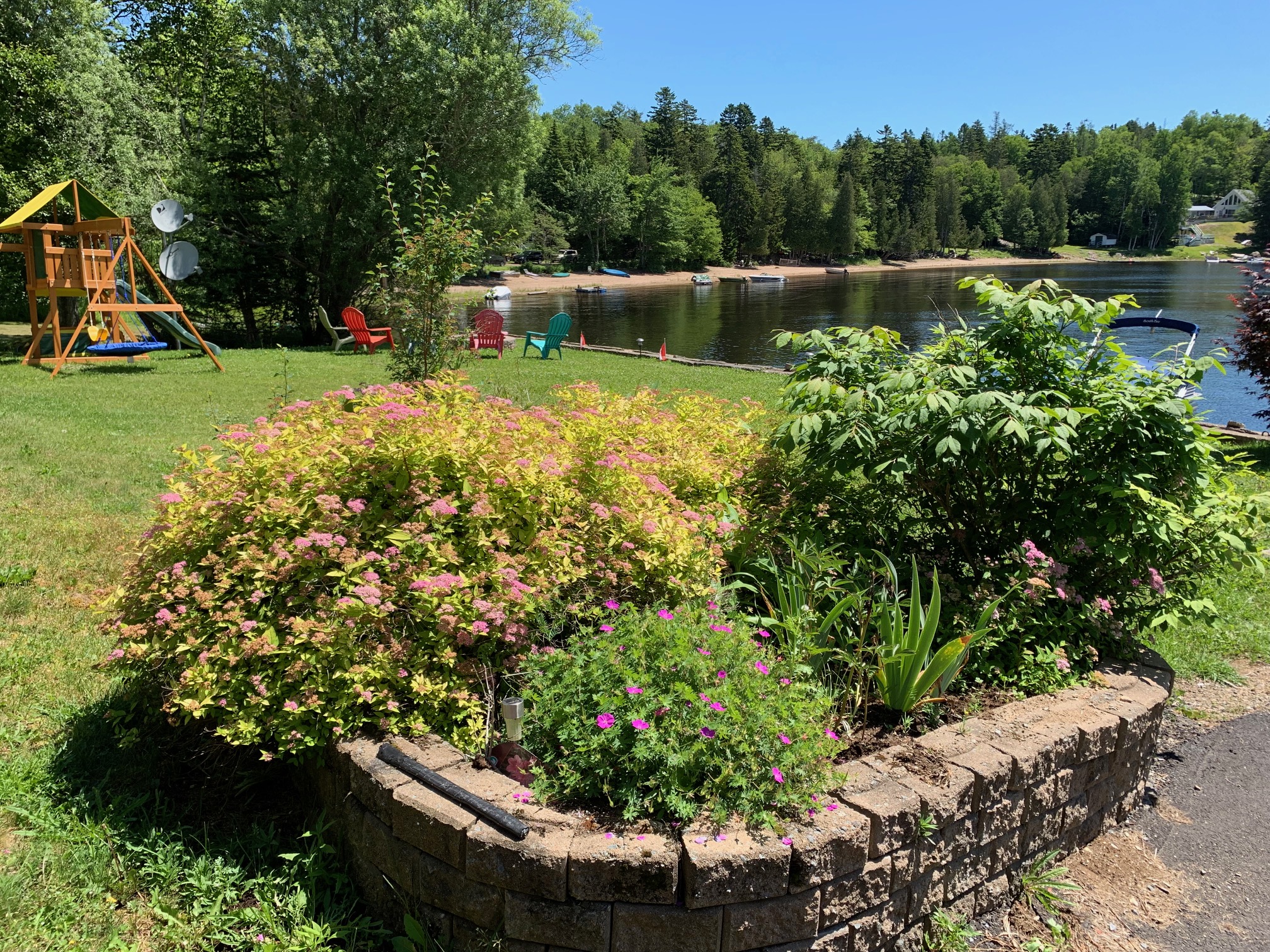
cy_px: 476
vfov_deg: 53.1
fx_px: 954
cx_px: 635
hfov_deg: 67.3
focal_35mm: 26
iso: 25
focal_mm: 4.25
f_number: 1.8
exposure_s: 1/1163
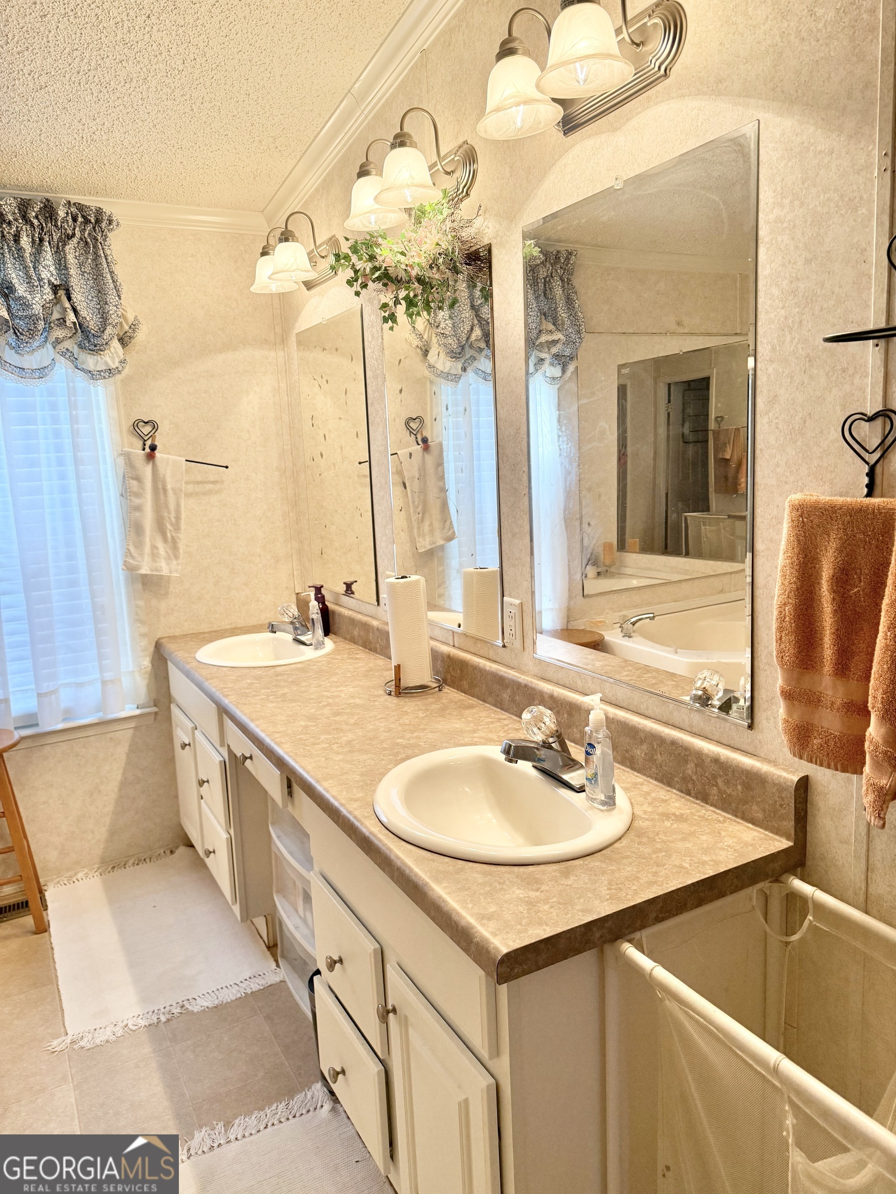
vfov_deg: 71.6
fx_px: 828
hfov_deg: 56.8
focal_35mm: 24
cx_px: 448
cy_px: 597
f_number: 1.78
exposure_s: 1/144
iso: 200
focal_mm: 6.76
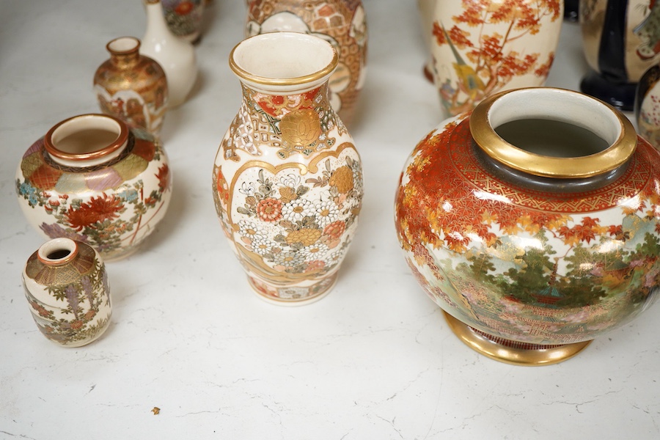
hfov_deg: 43.6
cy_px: 220
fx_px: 825
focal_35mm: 45
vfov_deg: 29.9
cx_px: 330
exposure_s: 1/160
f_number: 5
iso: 1250
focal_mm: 30
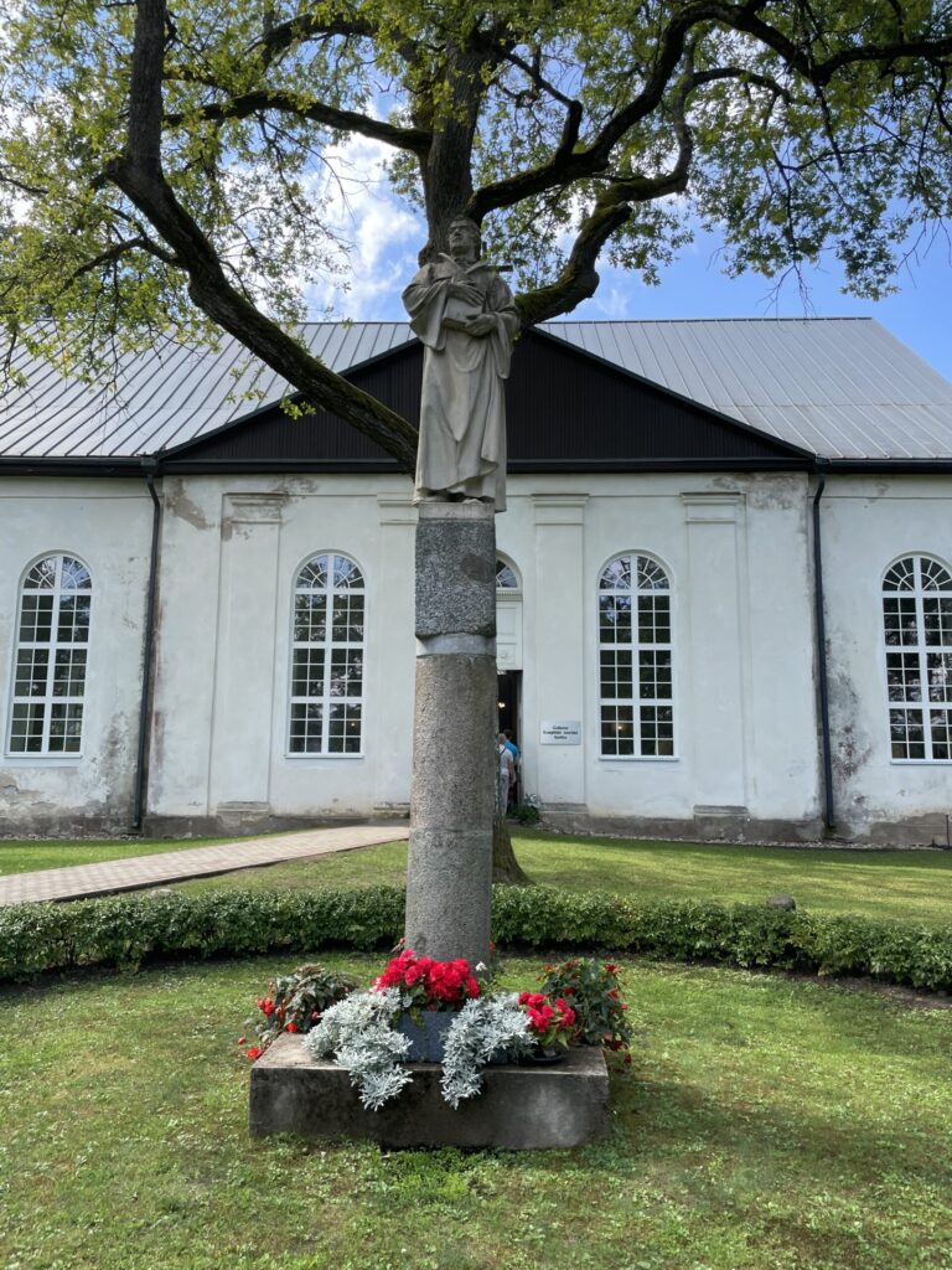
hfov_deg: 53.1
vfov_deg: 67.3
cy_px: 635
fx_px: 953
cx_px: 476
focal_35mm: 26
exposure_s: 1/888
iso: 32
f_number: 1.6
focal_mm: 4.2
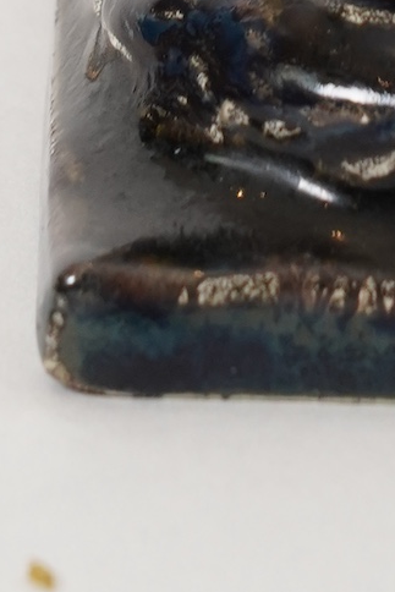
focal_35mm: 595
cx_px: 399
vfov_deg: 3.4
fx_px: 9785
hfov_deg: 2.3
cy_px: -873
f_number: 13
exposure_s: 1/125
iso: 1250
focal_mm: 105
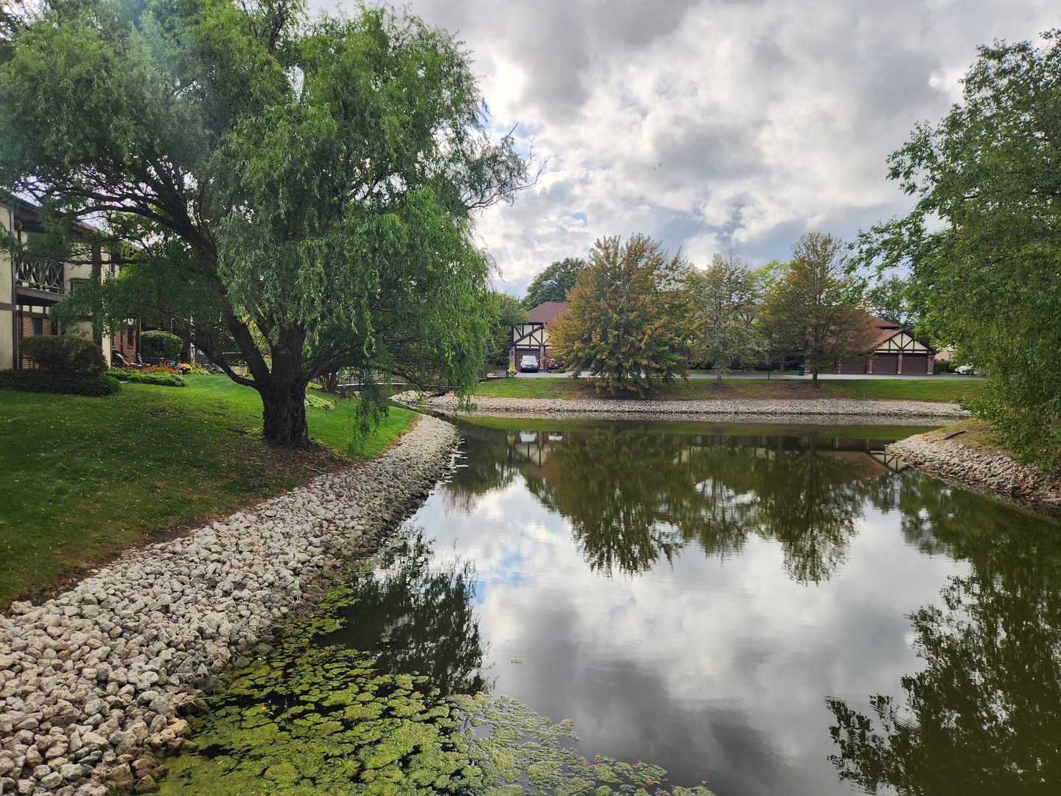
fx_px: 705
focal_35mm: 23
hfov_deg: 73.9
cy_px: 398
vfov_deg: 58.9
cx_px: 530
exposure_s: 1/777
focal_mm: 5.4
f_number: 1.8
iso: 20
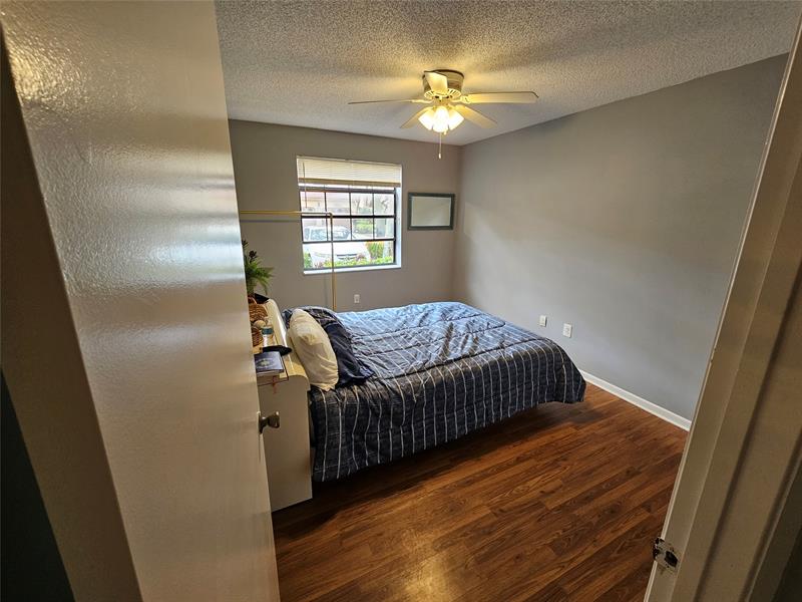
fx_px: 301
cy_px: 301
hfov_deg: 106.2
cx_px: 401
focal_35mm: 13
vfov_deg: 89.9
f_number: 2.2
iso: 125
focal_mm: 2.2
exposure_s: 1/60
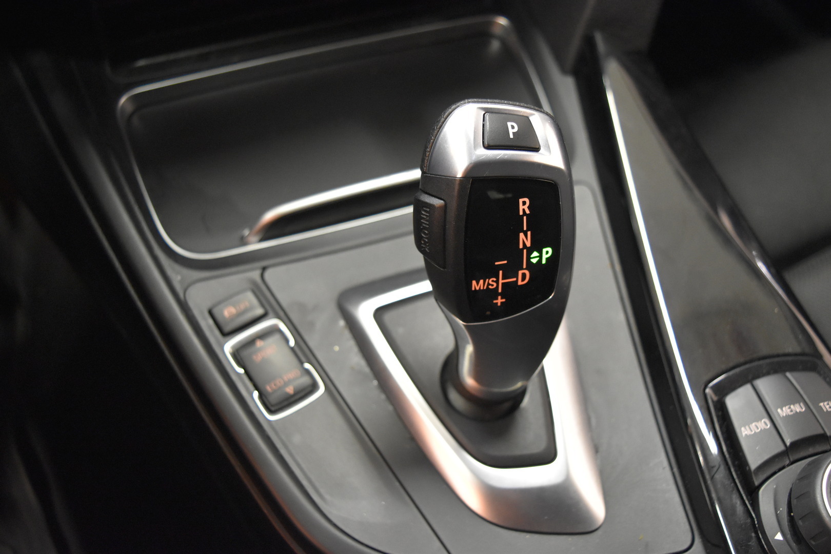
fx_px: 866
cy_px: 277
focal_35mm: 38
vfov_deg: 35.5
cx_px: 416
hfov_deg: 51.3
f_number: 4
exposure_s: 1/60
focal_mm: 25
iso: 3200
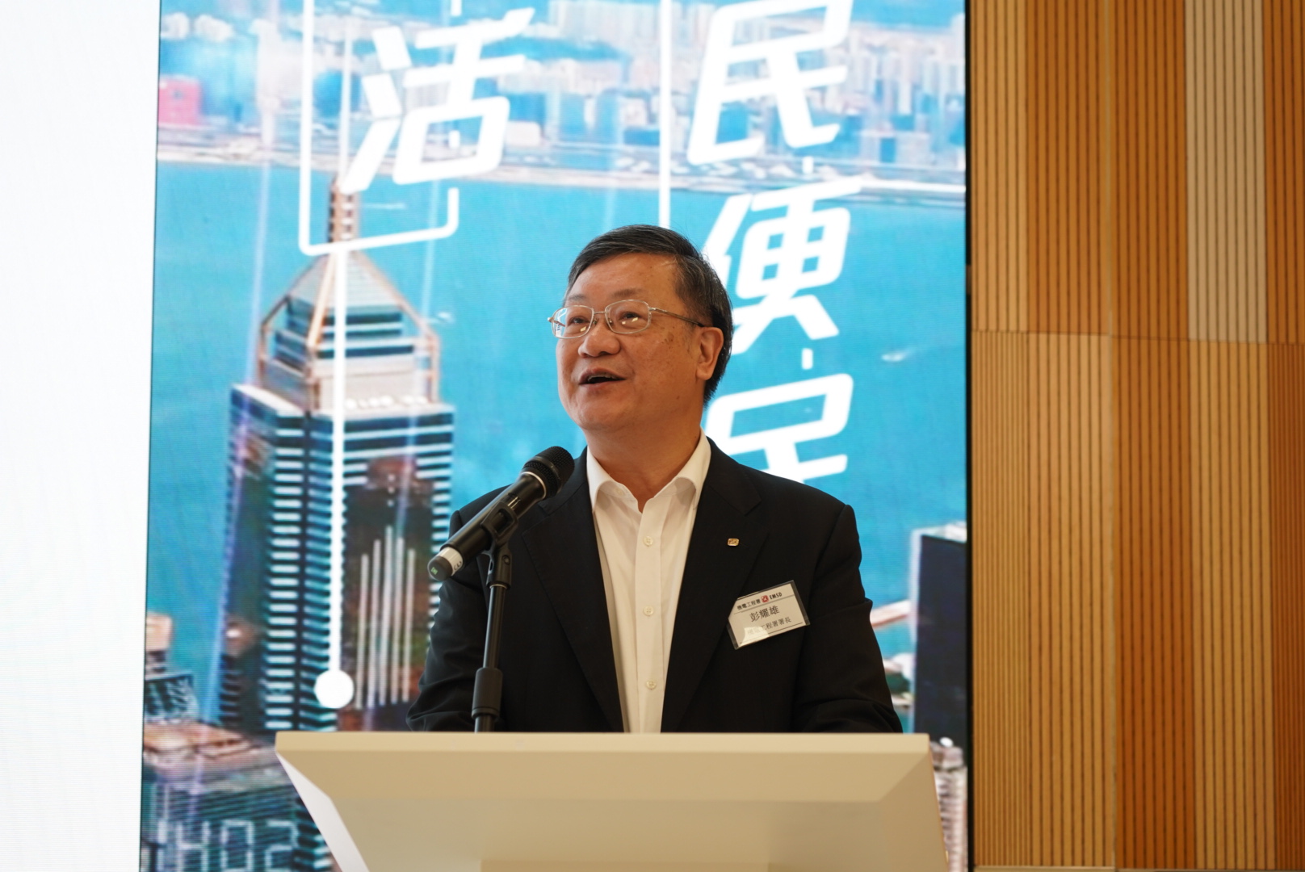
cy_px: 436
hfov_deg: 19.4
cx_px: 652
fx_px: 3809
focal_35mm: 105
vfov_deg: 13.1
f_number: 4
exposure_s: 1/125
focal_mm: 105
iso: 640
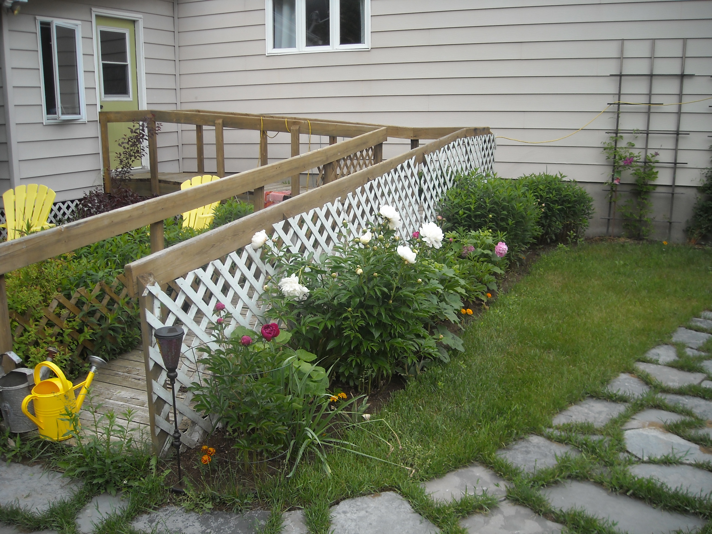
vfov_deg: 40.7
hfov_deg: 52.6
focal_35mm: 35
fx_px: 720
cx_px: 356
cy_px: 267
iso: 64
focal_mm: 5.7
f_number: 2.8
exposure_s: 1/369
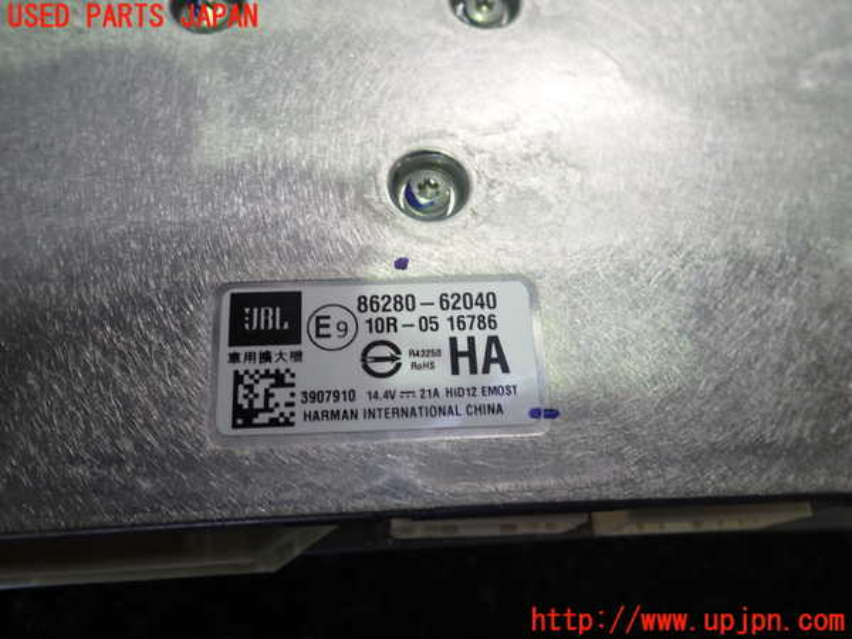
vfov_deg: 46.8
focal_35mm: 30
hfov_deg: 60.0
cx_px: 426
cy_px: 320
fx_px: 738
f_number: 2.3
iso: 200
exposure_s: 1/30
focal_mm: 5.4
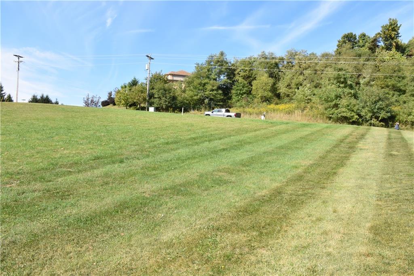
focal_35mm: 27
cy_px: 138
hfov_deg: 67.4
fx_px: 310
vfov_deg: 47.9
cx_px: 207
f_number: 13
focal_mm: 18
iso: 800
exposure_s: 1/640
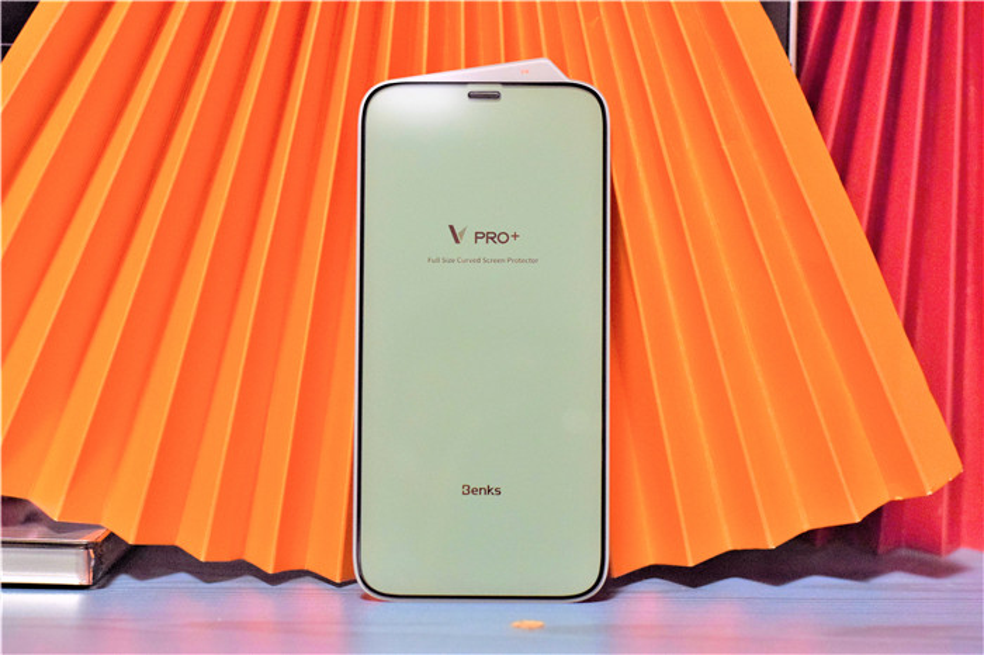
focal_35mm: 75
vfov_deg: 18.2
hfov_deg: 27.0
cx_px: 492
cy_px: 328
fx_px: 2049
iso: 800
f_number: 2.8
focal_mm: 50
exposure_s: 1/60
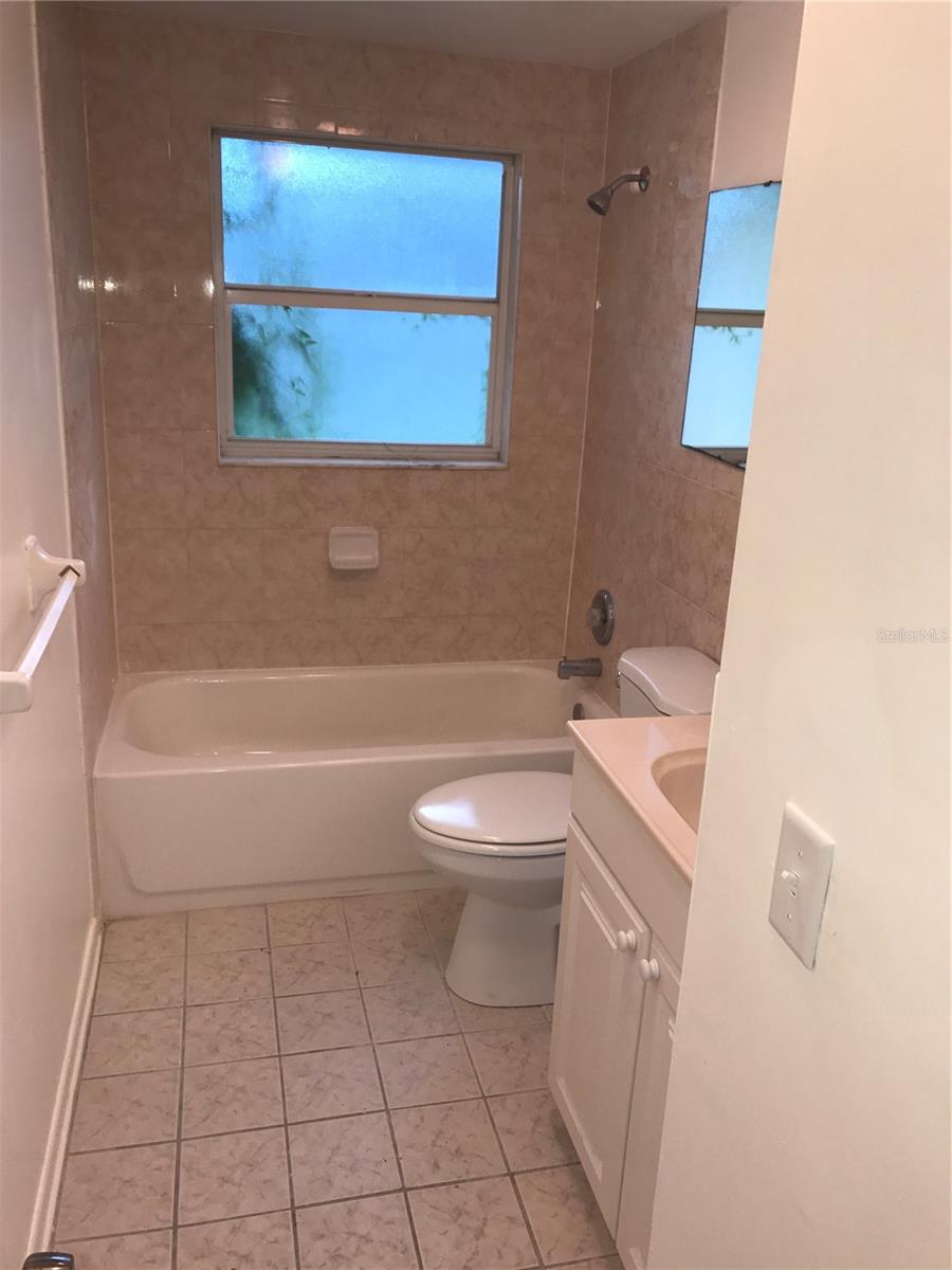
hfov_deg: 49.7
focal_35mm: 28
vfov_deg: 63.4
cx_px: 476
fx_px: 1027
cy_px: 635
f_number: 1.8
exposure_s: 1/77
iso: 20
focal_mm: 3.99
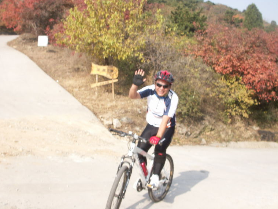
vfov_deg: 36.8
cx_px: 144
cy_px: 103
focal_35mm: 39
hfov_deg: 47.9
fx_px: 313
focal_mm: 7.7
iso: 50
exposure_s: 1/125
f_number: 7.1
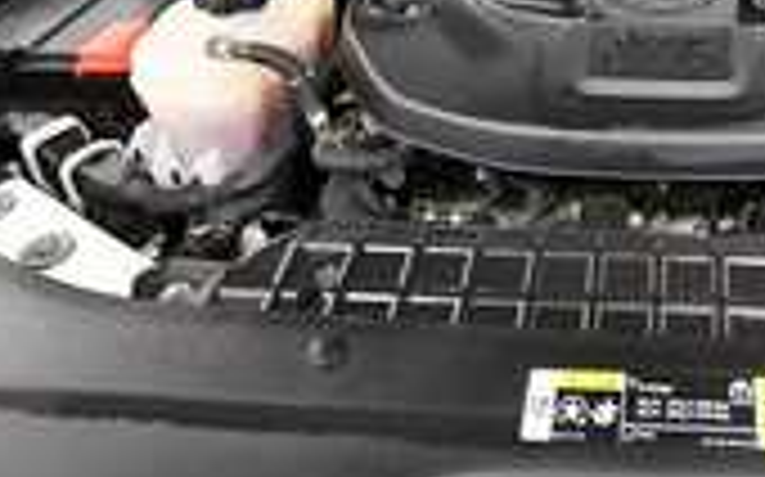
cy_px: 29
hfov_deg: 49.4
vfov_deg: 33.1
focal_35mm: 36
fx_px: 750
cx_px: 657
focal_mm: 10
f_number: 4.5
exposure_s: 1/125
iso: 2200
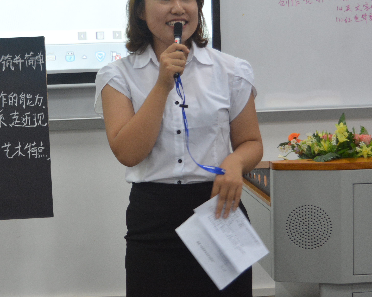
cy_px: 122
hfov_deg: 22.5
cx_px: 89
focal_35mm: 84
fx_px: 924
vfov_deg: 18.3
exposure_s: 1/50
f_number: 4.2
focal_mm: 29
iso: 800
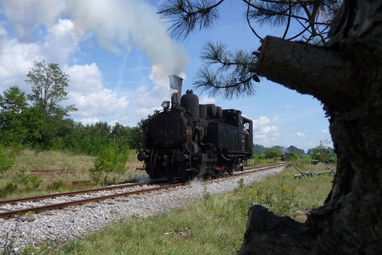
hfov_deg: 55.8
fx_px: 361
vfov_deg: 38.8
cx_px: 188
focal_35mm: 34
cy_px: 146
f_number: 3.5
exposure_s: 1/1000
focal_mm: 5.3
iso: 100
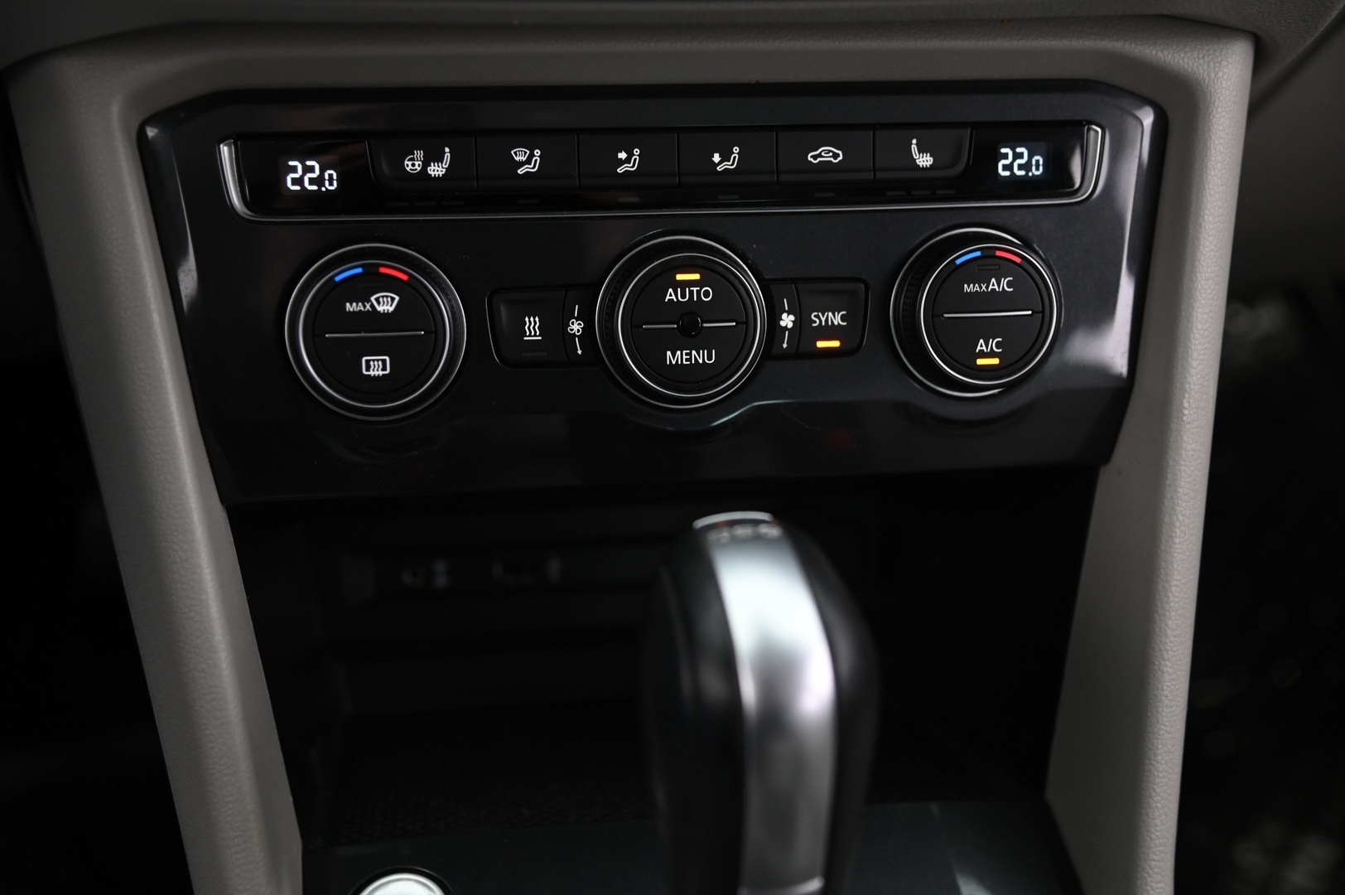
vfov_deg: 26.9
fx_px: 1866
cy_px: 448
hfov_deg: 39.6
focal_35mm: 50
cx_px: 672
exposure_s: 1/15
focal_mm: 50
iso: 2000
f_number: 4
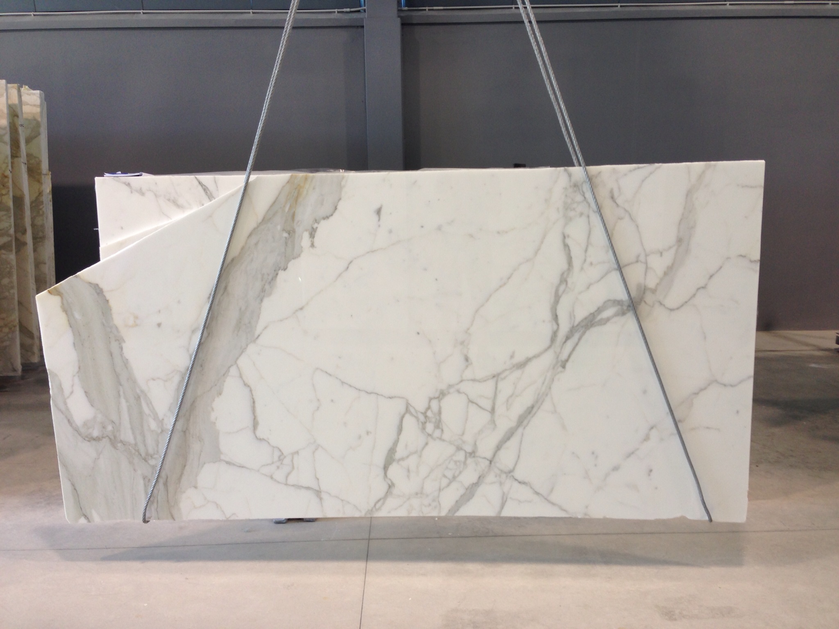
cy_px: 314
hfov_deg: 55.4
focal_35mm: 33
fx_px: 800
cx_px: 420
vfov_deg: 42.9
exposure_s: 1/20
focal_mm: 4.13
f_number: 2.4
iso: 50
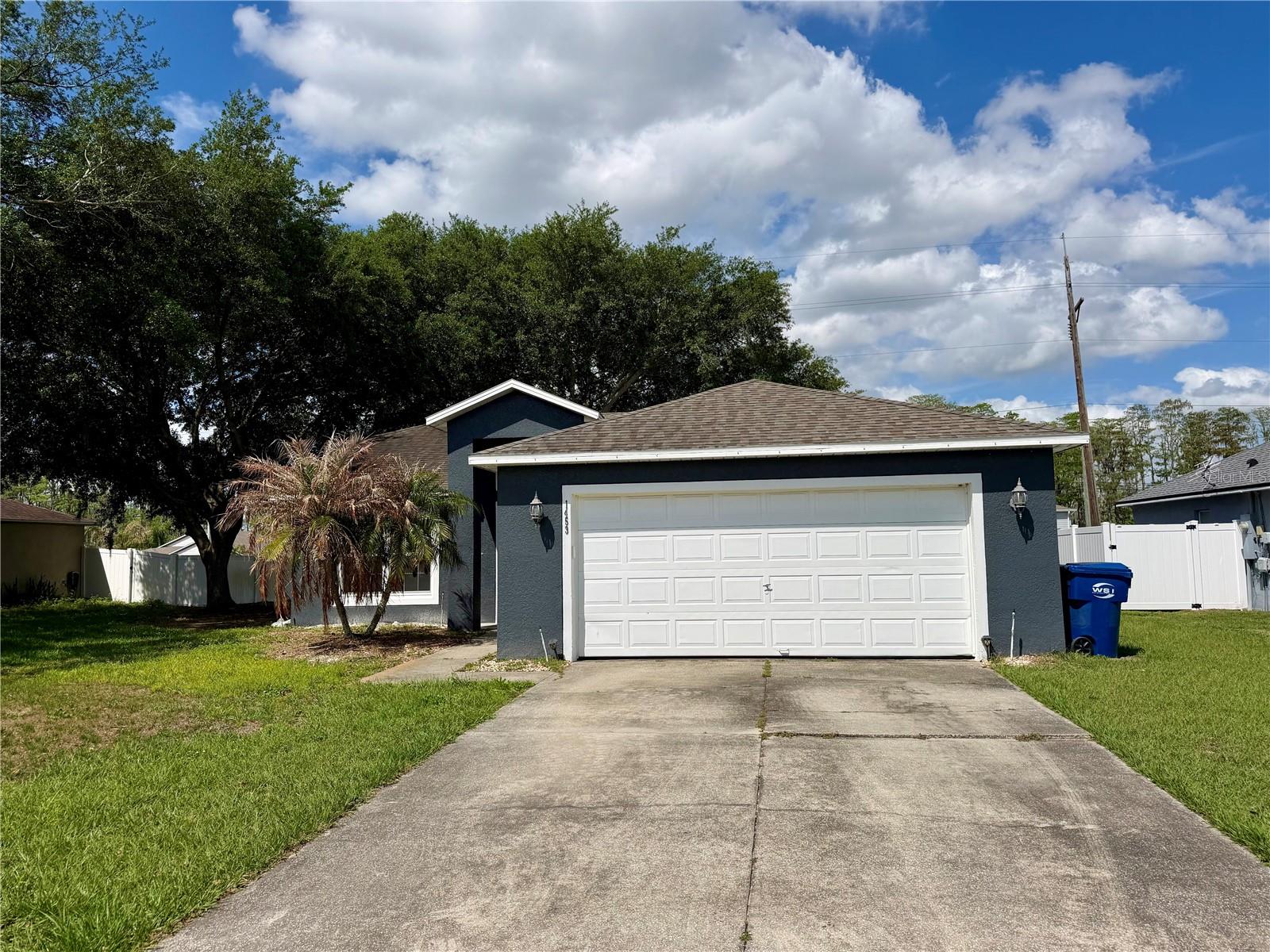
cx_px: 635
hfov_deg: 71.6
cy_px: 476
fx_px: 881
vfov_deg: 56.8
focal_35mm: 24
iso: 80
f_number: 1.78
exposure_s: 1/10309
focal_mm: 6.76
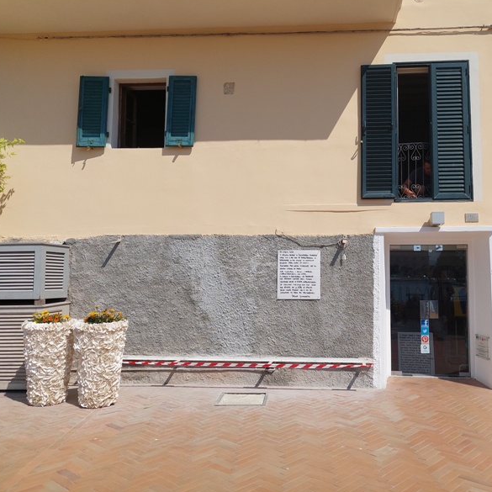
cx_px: 297
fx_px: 466
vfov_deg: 55.6
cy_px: 243
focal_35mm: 29
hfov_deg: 55.2
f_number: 1.8
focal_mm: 5.23
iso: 40
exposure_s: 1/3441
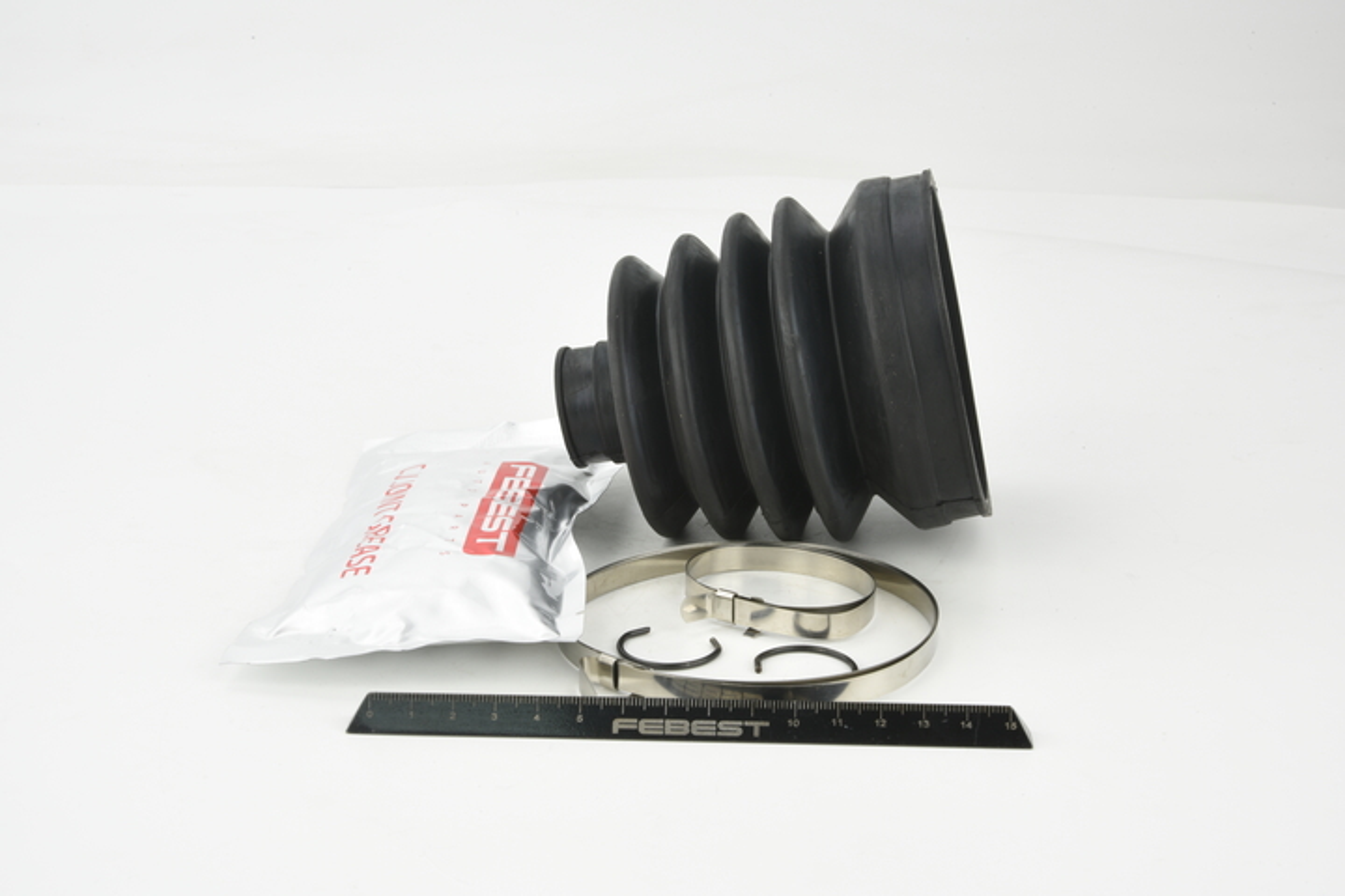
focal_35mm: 60
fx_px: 2241
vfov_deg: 22.6
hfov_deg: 33.4
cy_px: 448
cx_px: 672
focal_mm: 60
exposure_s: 1/2.5
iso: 100
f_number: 32
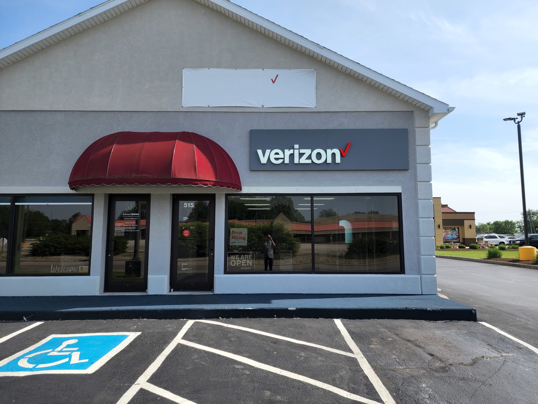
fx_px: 357
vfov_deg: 58.9
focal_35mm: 23
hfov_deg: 73.9
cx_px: 269
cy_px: 202
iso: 12
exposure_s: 1/713
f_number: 1.8
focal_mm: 6.4
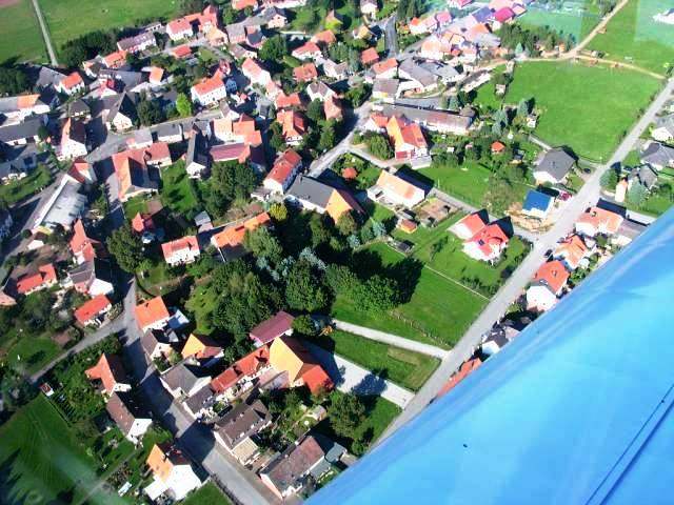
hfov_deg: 50.1
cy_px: 252
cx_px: 337
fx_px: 720
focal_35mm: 37
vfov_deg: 38.7
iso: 100
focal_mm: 5.6
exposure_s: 1/202
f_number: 4.5
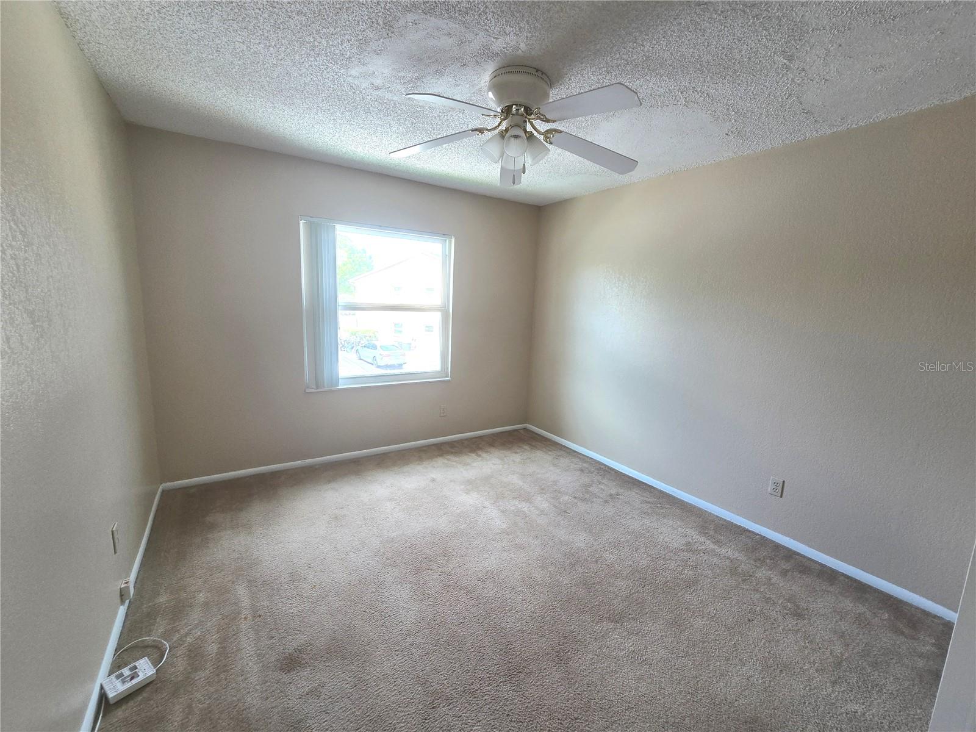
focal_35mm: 13
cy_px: 366
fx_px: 367
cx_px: 488
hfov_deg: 106.2
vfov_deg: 89.9
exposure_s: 1/120
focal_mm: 2.2
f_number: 2.2
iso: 80
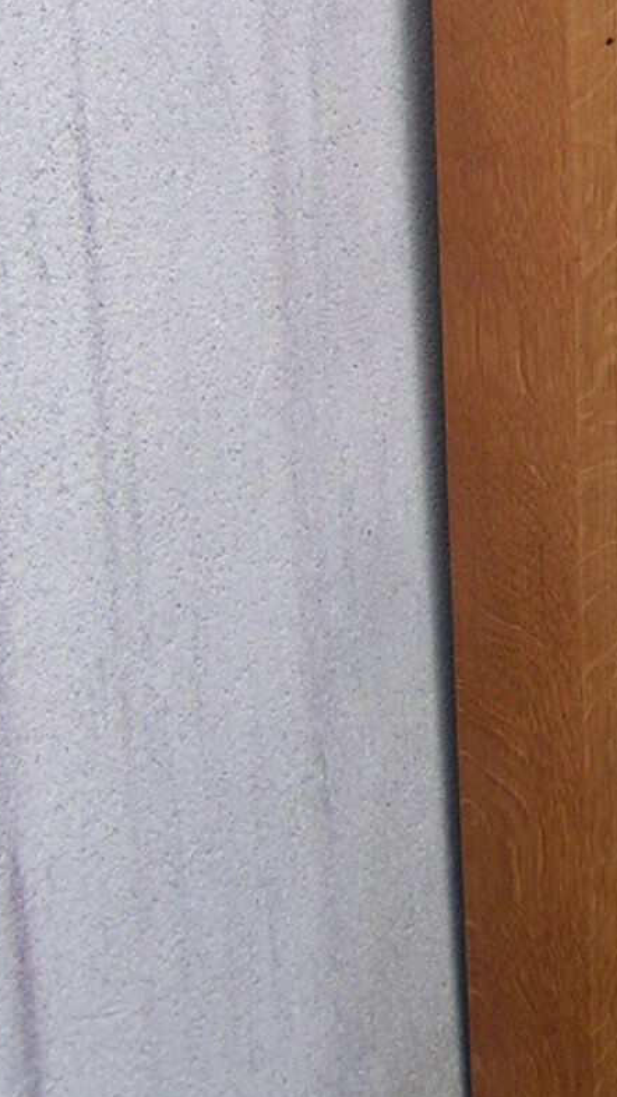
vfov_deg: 19.2
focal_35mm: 108
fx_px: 3139
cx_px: 783
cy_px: -4
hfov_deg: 11.0
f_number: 2.8
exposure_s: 1/40
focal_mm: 5.8
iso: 50
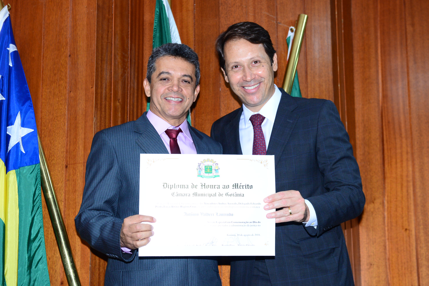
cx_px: 214
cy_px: 143
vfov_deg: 19.5
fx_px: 834
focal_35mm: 70
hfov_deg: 28.8
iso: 2000
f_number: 5.6
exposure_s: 1/125
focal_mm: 70
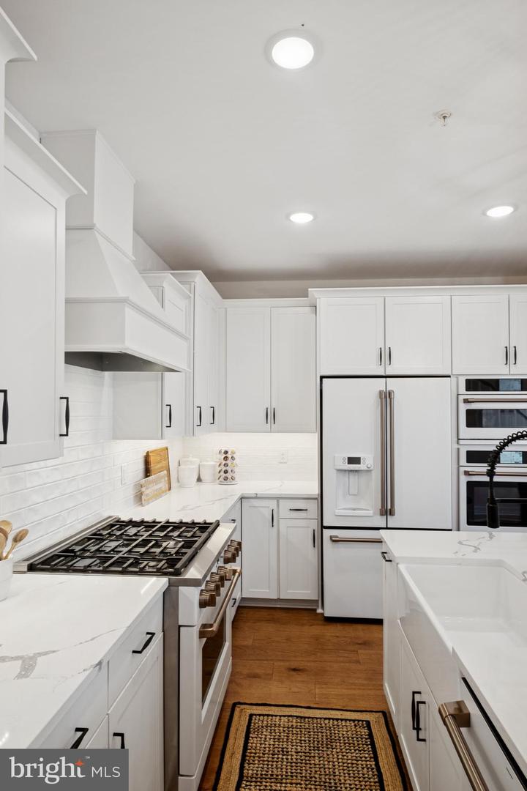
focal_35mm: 20
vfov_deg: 84.0
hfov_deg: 61.9
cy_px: 396
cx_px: 264
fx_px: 439
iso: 400
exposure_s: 1/60
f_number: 7.1
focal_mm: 13.2
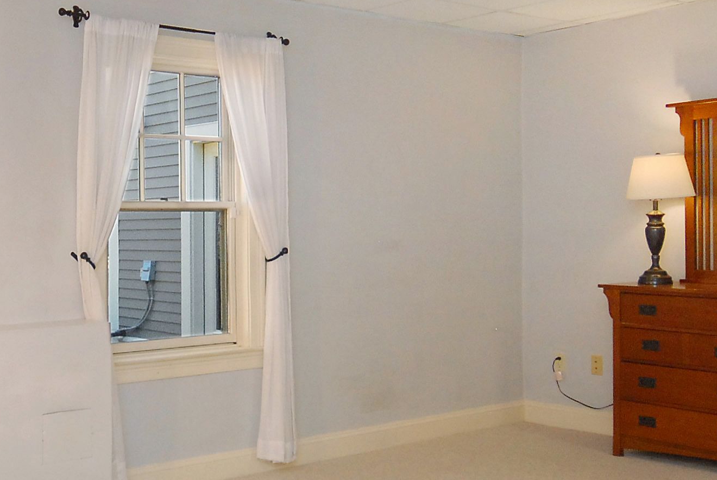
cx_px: 184
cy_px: 298
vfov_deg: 27.8
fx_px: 966
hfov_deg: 39.7
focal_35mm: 48
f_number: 4.5
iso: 800
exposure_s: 1/60
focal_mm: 11
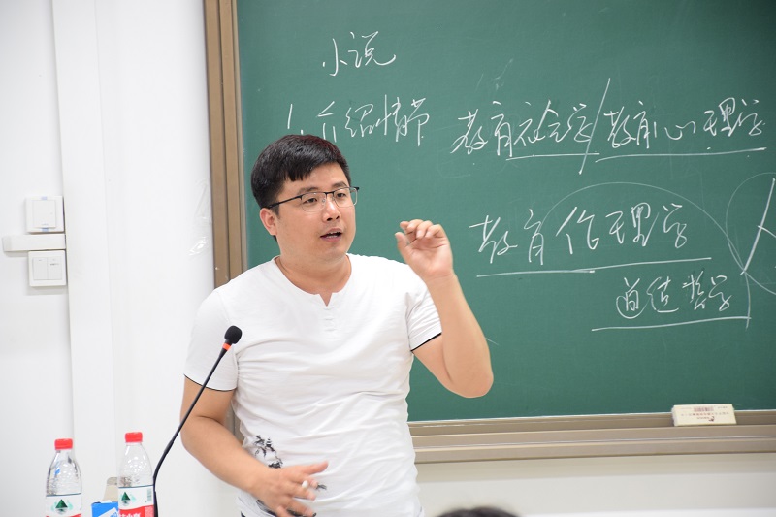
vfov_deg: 9.6
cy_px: 258
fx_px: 3071
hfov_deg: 14.4
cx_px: 388
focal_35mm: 142
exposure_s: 1/13
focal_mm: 95
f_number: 5.3
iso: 800
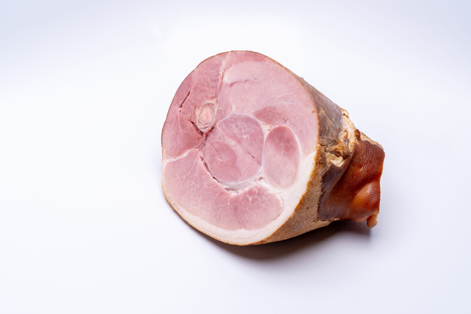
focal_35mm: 49
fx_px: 641
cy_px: 157
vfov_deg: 27.5
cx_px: 236
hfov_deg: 40.3
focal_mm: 49
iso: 100
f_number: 11
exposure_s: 1/125
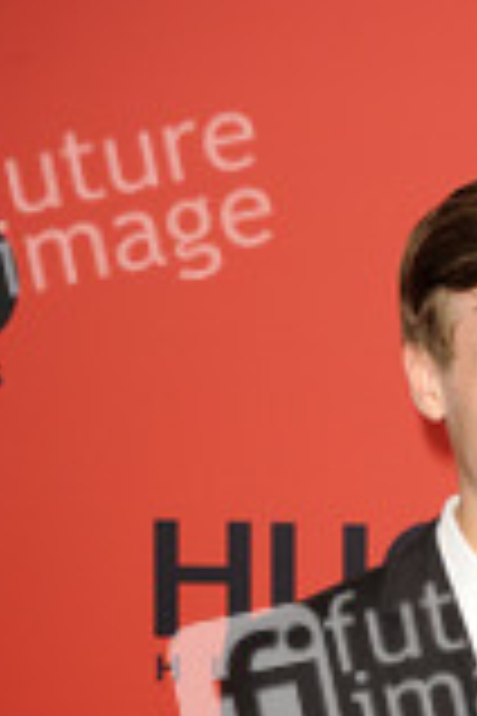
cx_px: 531
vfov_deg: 11.4
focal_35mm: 176
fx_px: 3498
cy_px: 896
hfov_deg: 7.7
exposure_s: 1/160
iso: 800
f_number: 6.3
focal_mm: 70
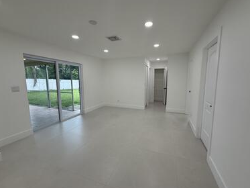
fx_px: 108
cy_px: 93
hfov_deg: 98.1
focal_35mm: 15
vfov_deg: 81.8
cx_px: 131
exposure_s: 1/103
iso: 64
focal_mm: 2.22
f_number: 2.2
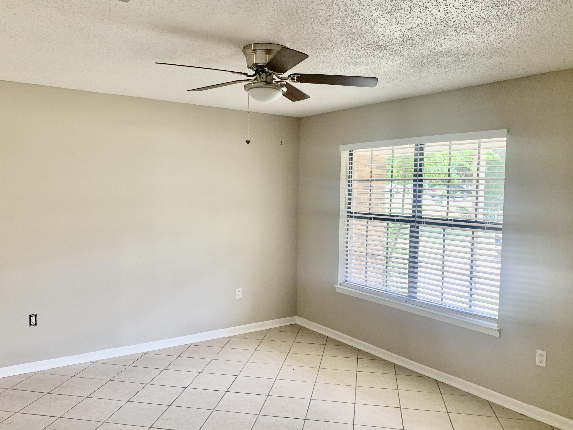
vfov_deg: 48.2
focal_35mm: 29
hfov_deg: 61.7
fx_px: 480
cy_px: 222
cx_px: 285
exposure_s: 1/121
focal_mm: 4.25
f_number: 1.8
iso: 100
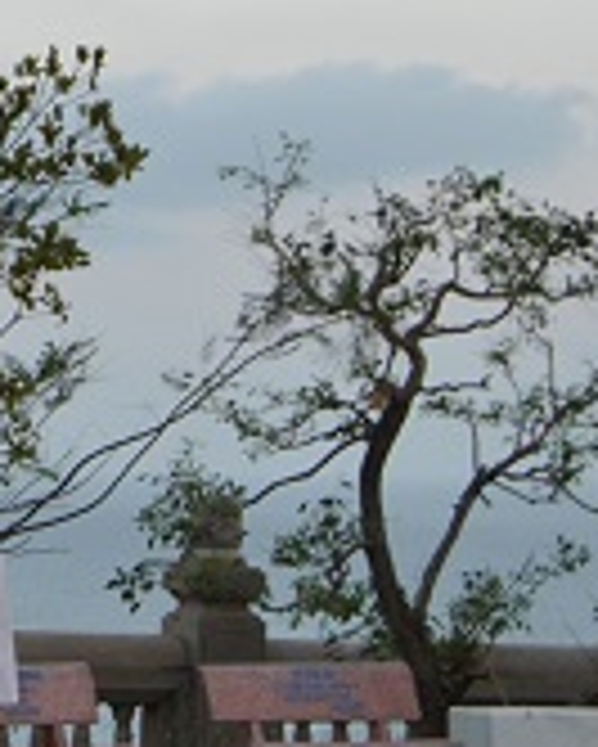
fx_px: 4200
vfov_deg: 10.1
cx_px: -576
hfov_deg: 7.8
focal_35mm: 190
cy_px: 34
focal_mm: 28
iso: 200
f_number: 5
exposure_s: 1/100
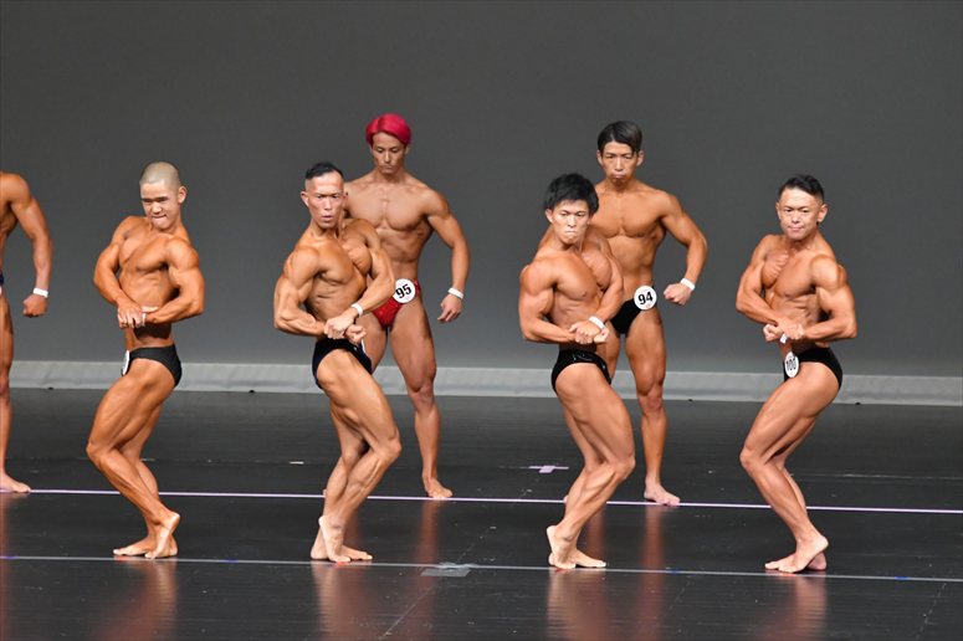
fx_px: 7219
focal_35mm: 270
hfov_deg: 7.6
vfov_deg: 5.1
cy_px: 320
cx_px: 482
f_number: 5.6
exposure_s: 1/400
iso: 5000
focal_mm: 180
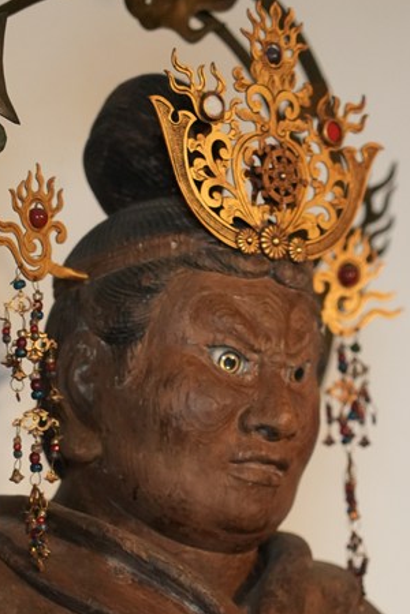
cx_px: 276
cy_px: 508
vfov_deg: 8.6
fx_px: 4083
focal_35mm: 239
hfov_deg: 5.7
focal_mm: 105
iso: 5000
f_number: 4
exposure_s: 1/160
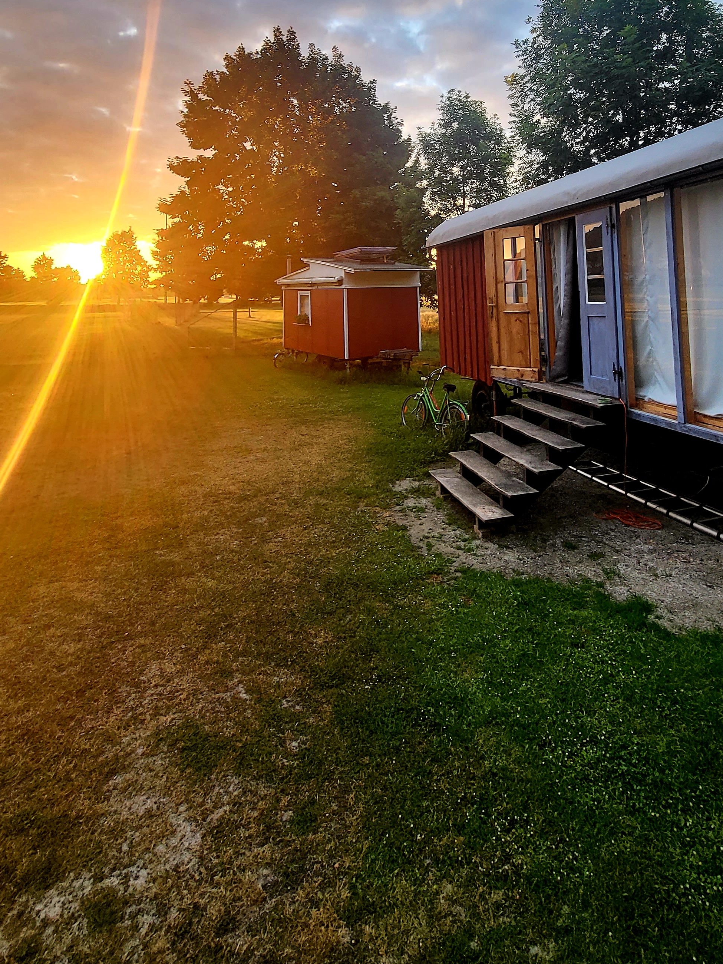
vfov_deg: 76.5
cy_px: 257
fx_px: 557
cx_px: 390
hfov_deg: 65.9
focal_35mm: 20
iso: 64
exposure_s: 1/100
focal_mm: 1.74
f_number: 2.2
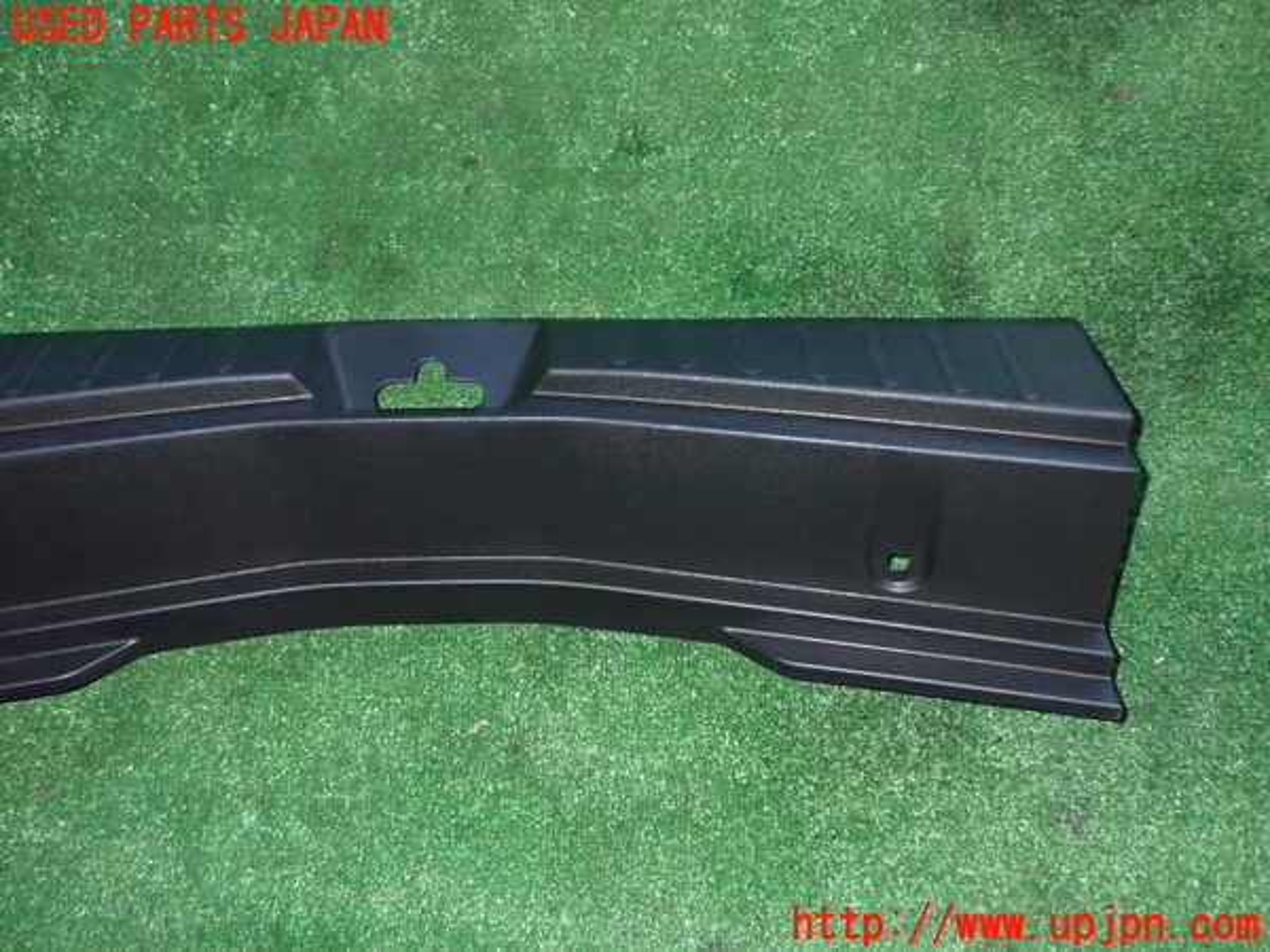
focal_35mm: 38
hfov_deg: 49.0
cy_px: 476
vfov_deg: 37.7
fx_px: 1394
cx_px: 635
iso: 1000
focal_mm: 6.83
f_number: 8
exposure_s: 1/40
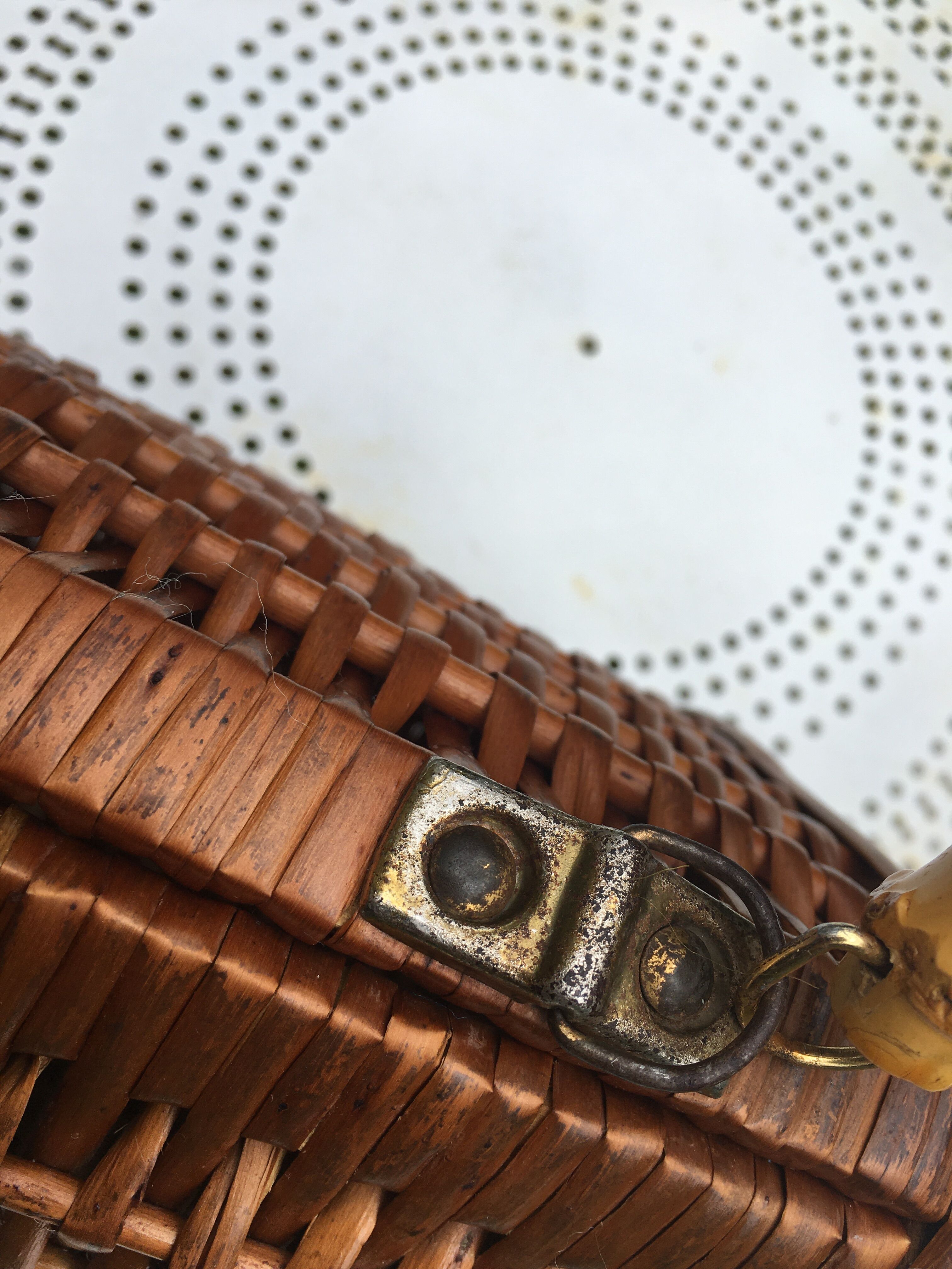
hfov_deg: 48.2
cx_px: 476
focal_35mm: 29
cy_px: 634
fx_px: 1063
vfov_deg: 61.7
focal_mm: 4.15
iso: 25
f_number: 2.2
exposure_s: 1/1350
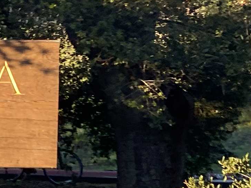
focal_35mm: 290
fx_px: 2102
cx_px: -245
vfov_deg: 5.1
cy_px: 155
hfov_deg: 6.6
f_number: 2
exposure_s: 1/122
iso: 32
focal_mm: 6
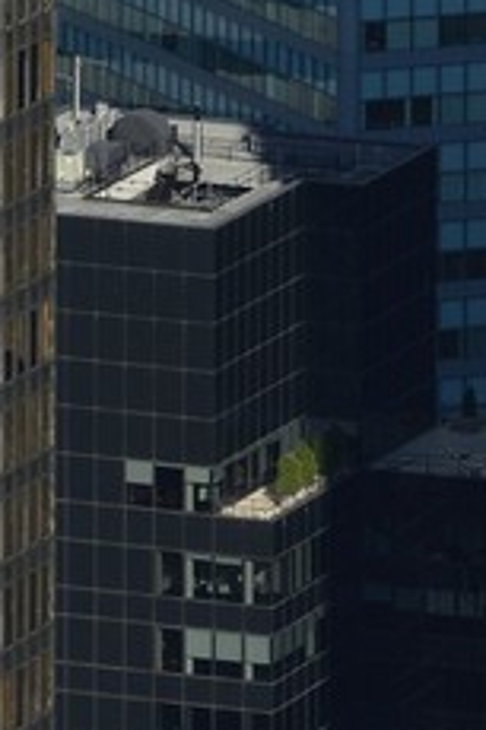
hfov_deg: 2.0
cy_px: -1533
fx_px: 14094
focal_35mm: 695
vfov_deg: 2.9
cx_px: -308
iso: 400
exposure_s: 1/400
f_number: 13
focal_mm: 100
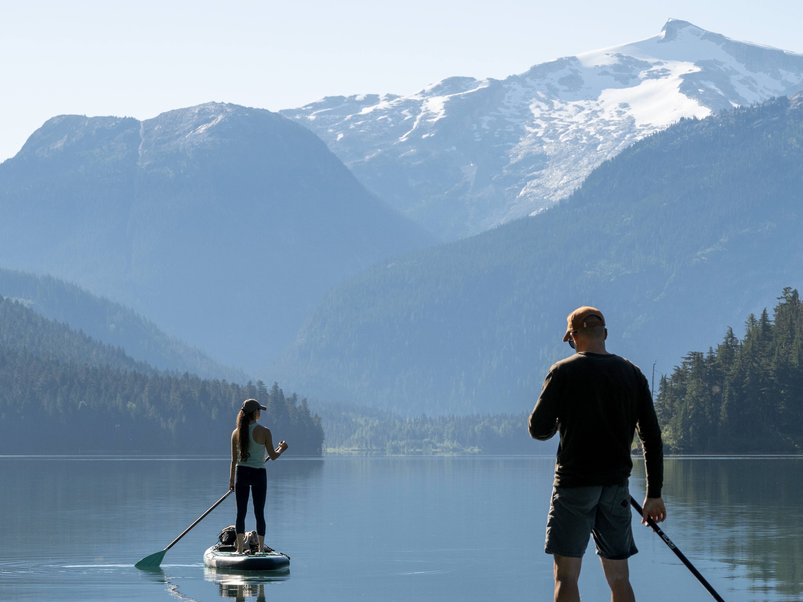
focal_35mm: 170
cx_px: 381
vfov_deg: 8.7
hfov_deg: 11.6
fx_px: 3943
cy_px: 344
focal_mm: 85
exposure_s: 1/500
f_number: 8
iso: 200
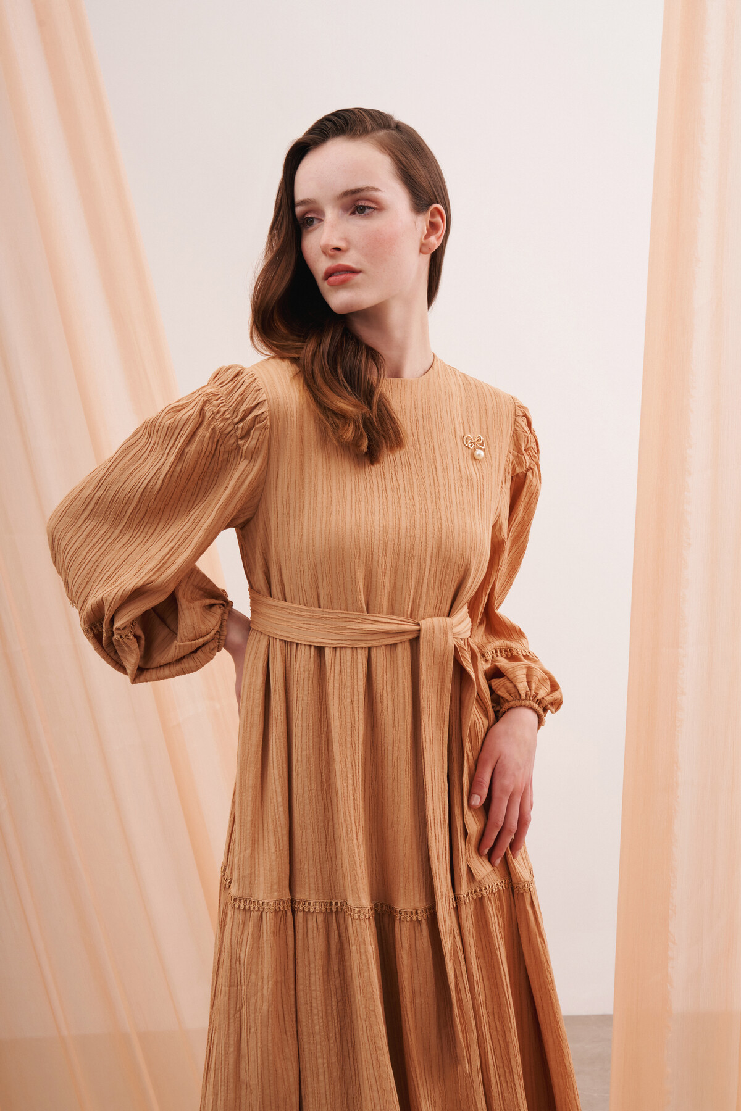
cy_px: 556
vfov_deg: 30.5
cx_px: 370
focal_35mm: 66
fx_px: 2038
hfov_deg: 20.6
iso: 400
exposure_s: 1/160
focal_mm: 66
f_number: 11
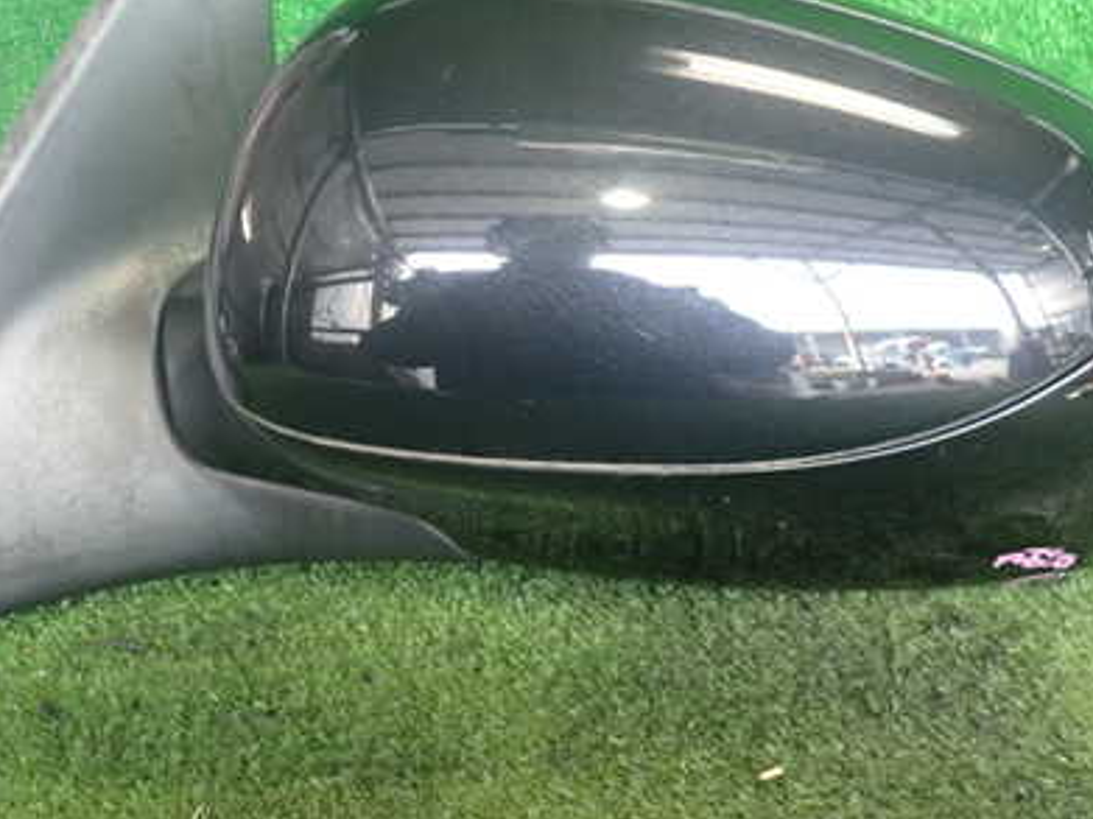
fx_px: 1452
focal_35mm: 46
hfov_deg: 41.2
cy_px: 291
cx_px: 472
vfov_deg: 31.3
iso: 320
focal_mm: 5.4
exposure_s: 1/30
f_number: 2.3
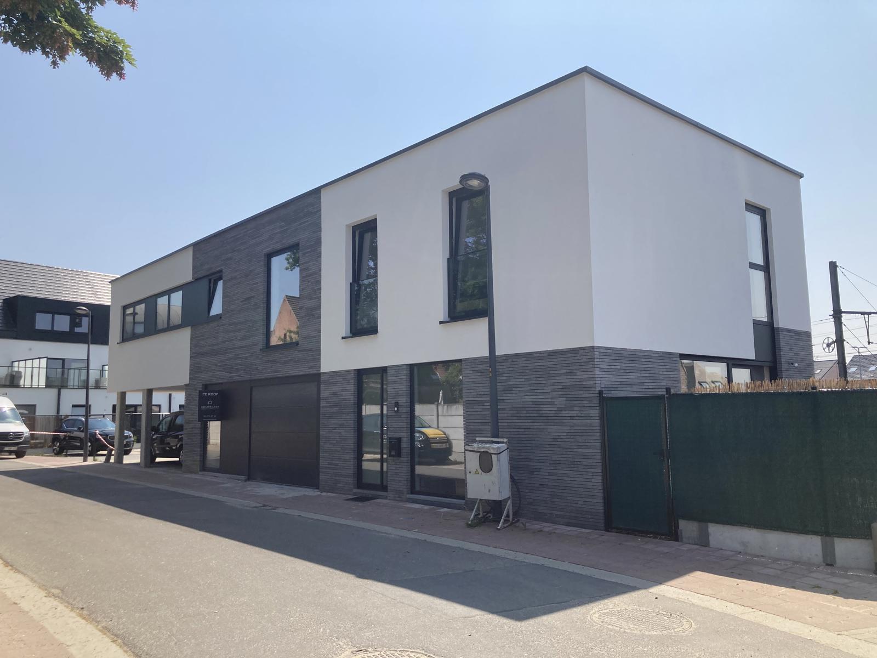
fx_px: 709
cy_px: 329
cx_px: 438
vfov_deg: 49.7
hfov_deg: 63.4
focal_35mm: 28
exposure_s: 1/2525
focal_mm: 3.99
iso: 20
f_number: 1.8
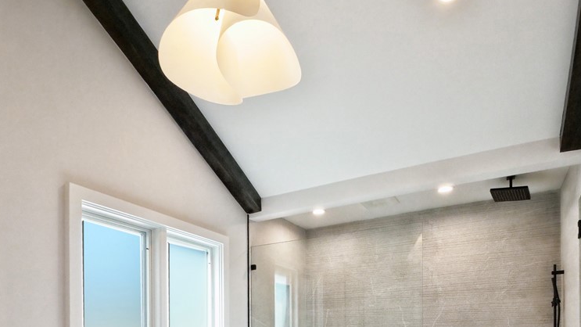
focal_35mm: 24
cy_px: 306
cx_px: 282
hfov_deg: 76.3
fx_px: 370
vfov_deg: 42.8
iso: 2500
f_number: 7.1
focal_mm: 8
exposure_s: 1/160
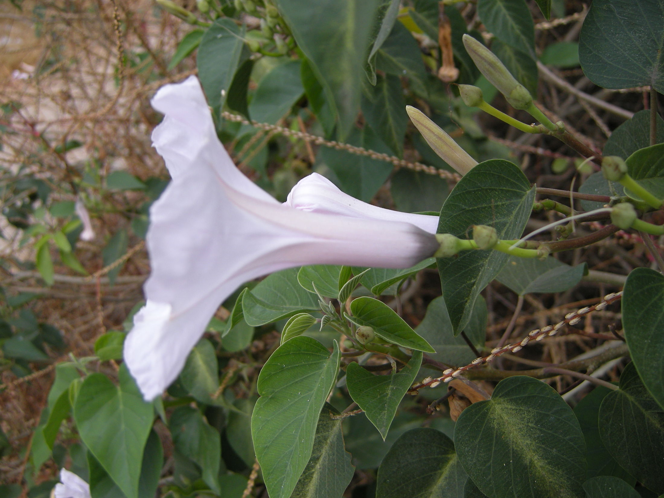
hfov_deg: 52.6
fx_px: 671
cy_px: 249
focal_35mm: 35
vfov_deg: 40.7
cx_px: 332
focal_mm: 7.5
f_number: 2.7
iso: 64
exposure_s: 1/53
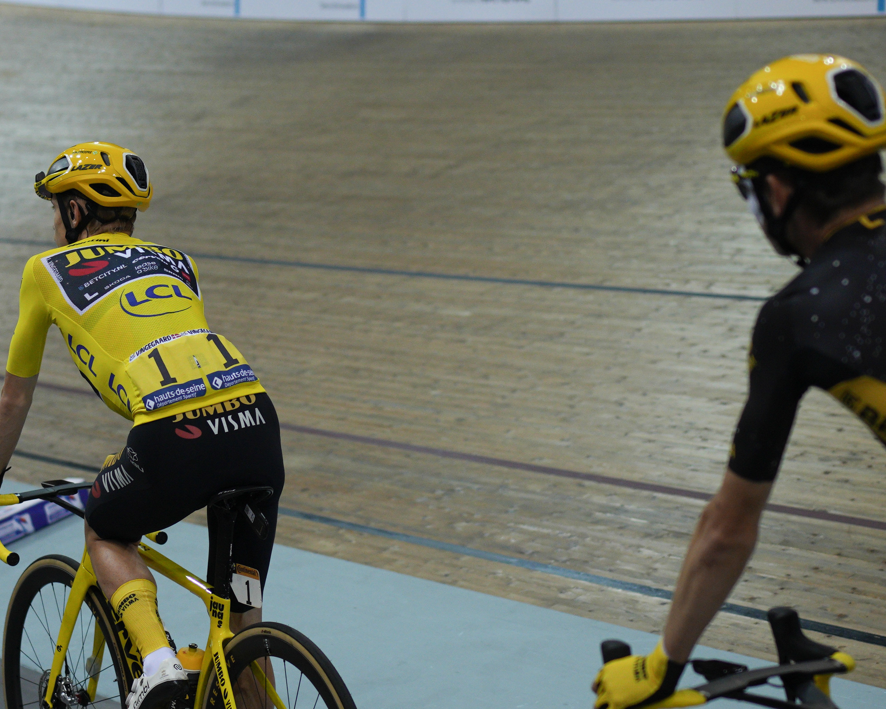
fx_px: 2570
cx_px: 344
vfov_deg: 15.7
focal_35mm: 98
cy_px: 343
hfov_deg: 19.5
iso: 640
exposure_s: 1/4000
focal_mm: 35
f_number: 1.6
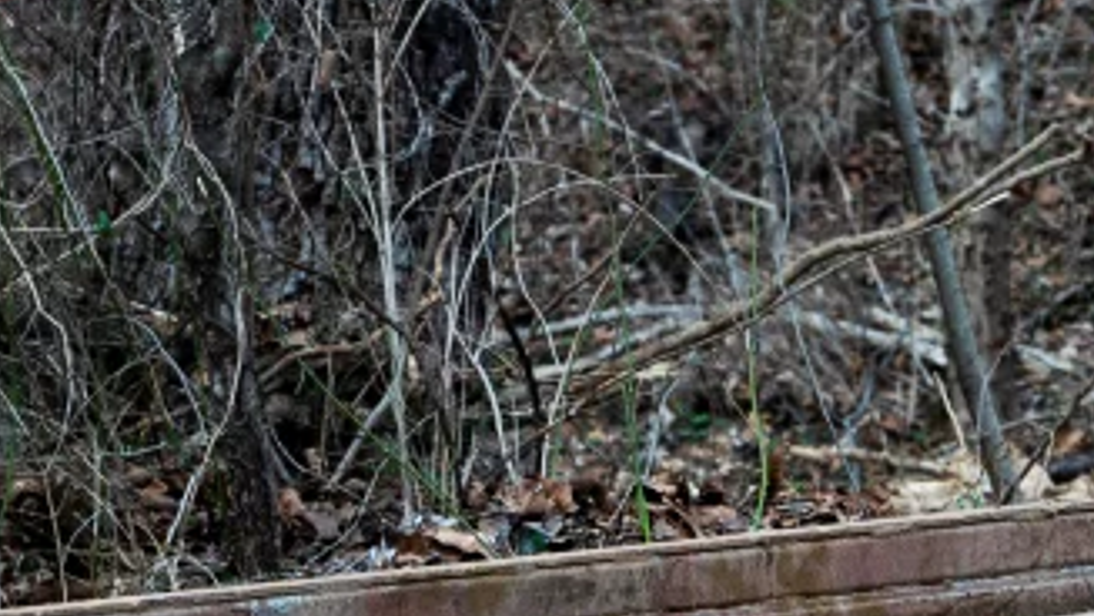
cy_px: 1299
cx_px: 903
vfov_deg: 2.6
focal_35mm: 461
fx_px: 13374
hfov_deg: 4.7
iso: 400
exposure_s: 1/500
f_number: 7.1
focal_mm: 120
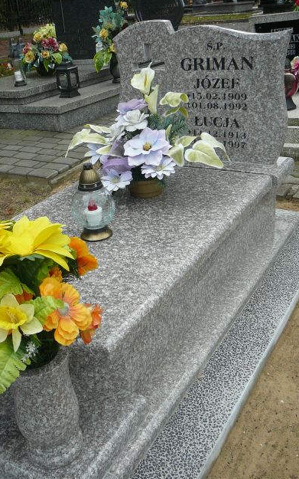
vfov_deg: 51.5
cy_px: 242
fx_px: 495
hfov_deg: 33.5
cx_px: 120
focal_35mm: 38
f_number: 2.8
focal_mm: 5.2
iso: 80
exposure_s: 1/400
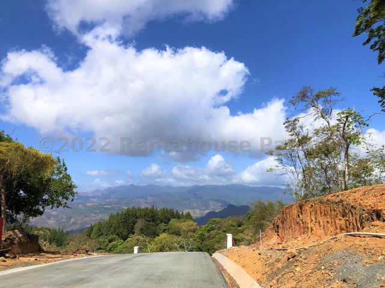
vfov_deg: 49.7
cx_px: 192
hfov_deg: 63.4
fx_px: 311
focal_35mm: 28
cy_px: 144
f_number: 1.8
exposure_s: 1/3690
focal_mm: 3.99
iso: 20
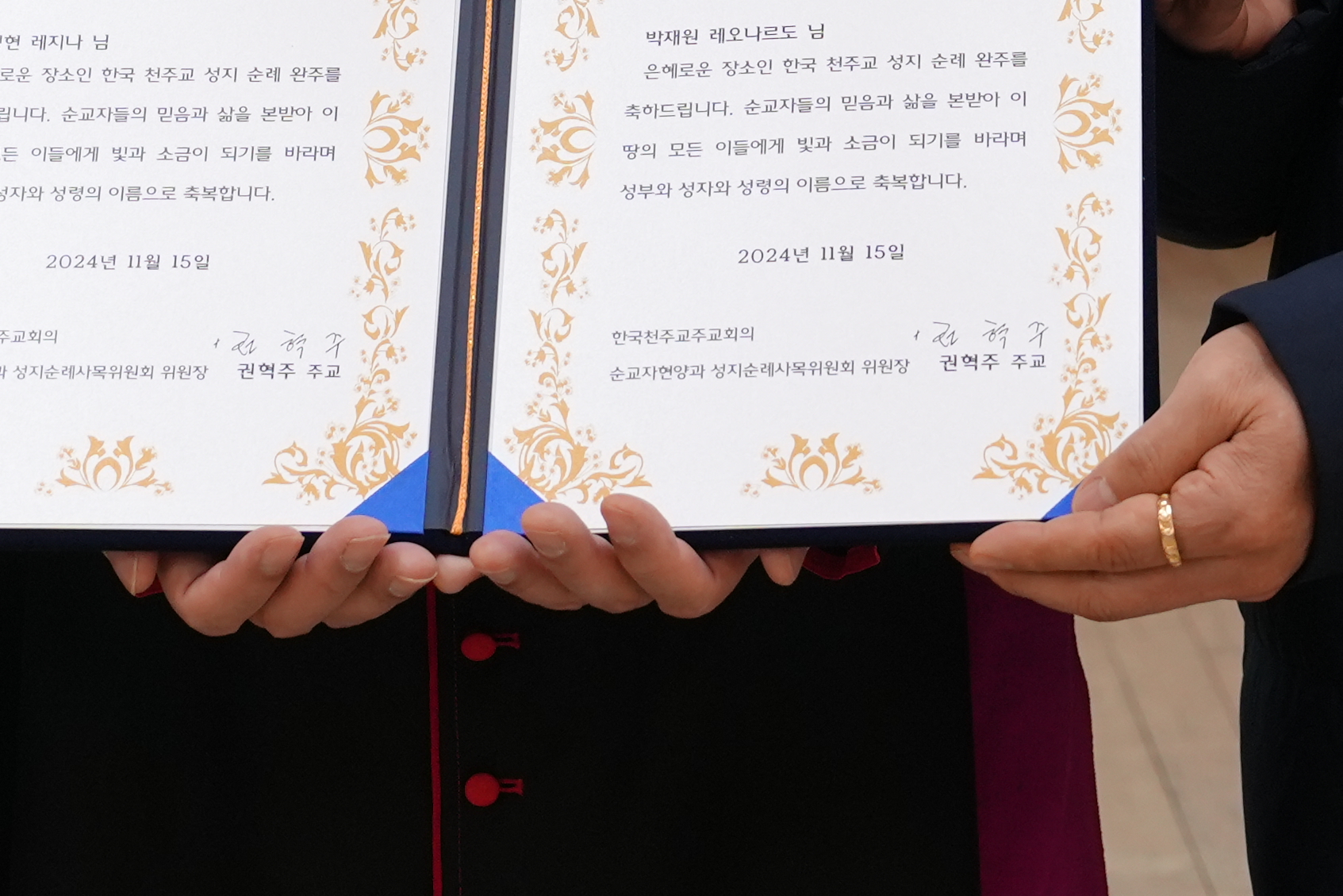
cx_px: 470
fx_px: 6640
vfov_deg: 7.6
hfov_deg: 11.5
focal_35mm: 178
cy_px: -333
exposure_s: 1/160
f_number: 4
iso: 1000
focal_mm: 43
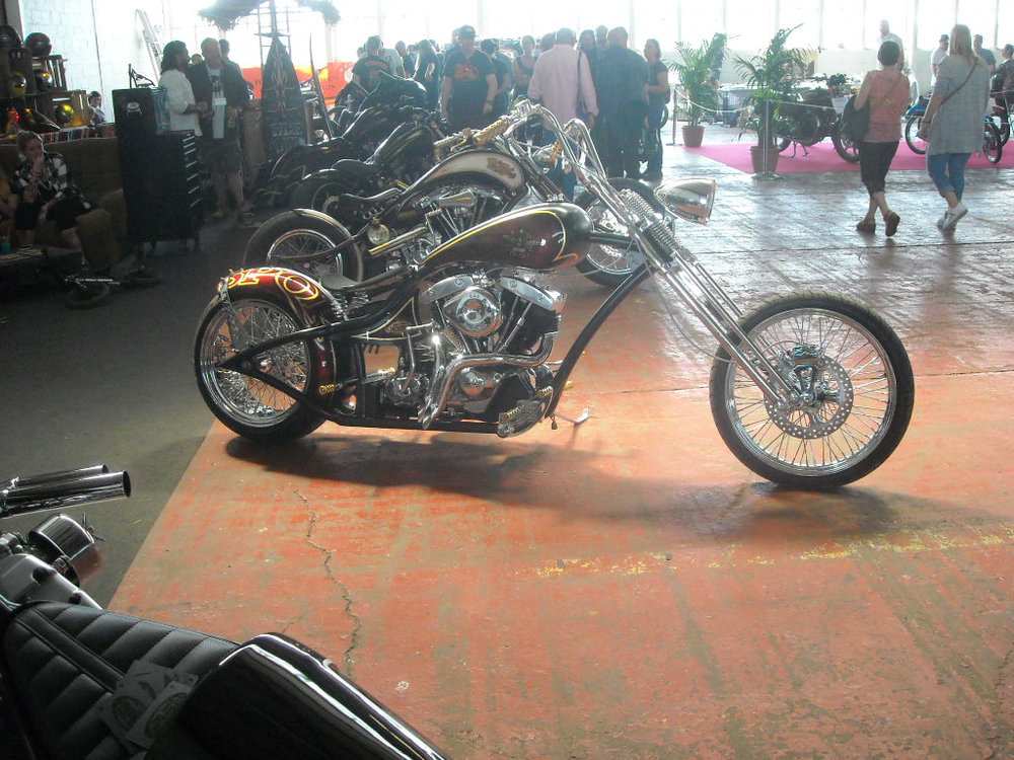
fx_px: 1025
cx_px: 507
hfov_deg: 52.6
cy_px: 380
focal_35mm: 35
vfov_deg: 40.7
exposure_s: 1/129
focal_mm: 5.7
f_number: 2.8
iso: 366
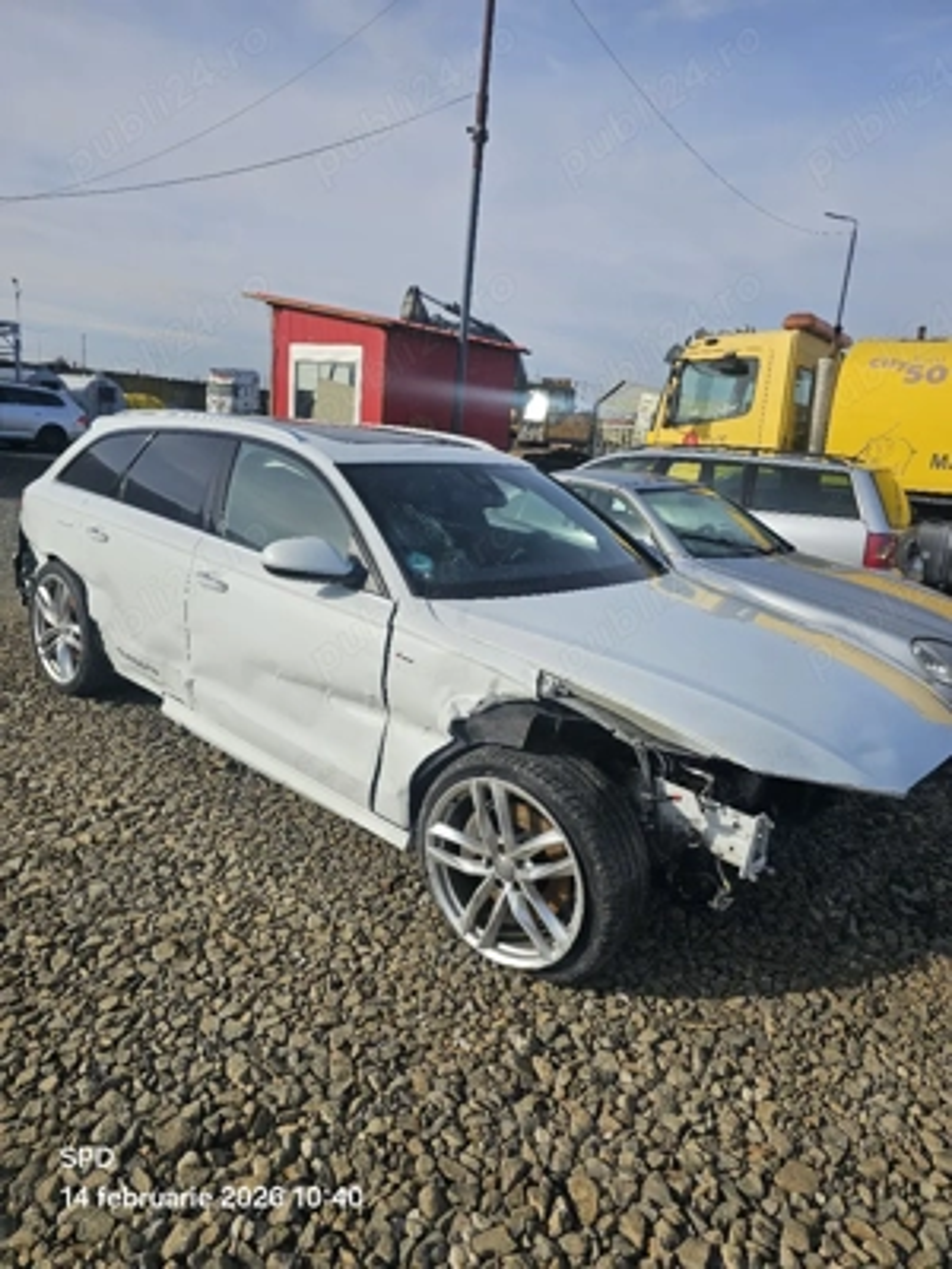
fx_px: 843
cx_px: 476
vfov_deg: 73.9
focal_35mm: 23
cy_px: 634
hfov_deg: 58.9
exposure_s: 1/1111
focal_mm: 6.3
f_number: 1.7
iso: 10
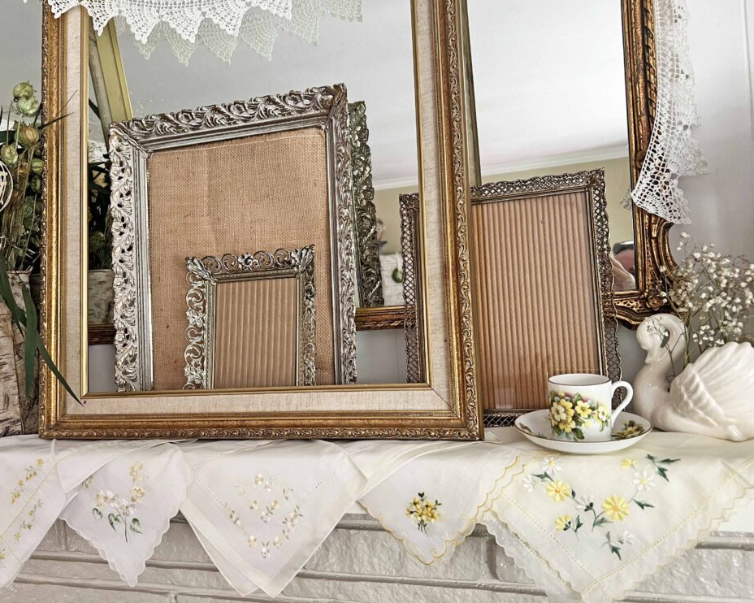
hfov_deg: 62.1
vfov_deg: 51.5
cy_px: 305
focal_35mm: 28
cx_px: 347
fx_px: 625
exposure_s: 1/60
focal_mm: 5.7
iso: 125
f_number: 1.5
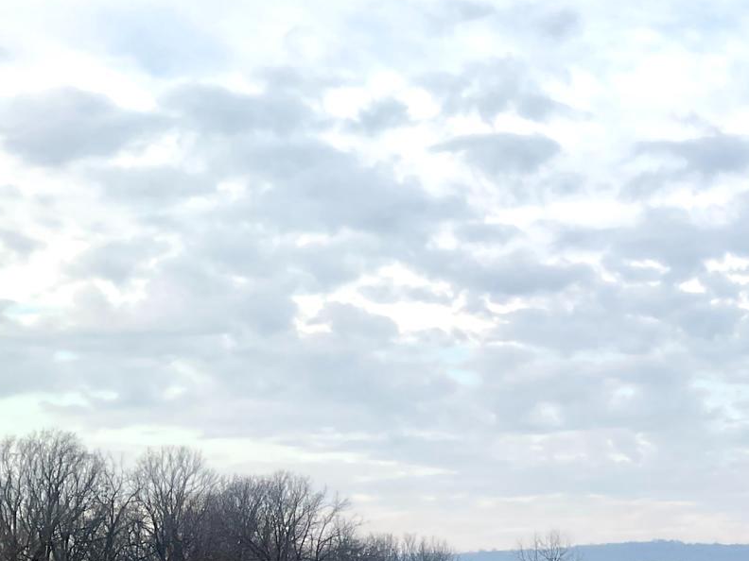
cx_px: 923
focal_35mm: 75
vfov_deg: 18.6
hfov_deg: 23.5
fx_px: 1623
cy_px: 672
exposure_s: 1/191
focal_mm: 3
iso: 16
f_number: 1.8
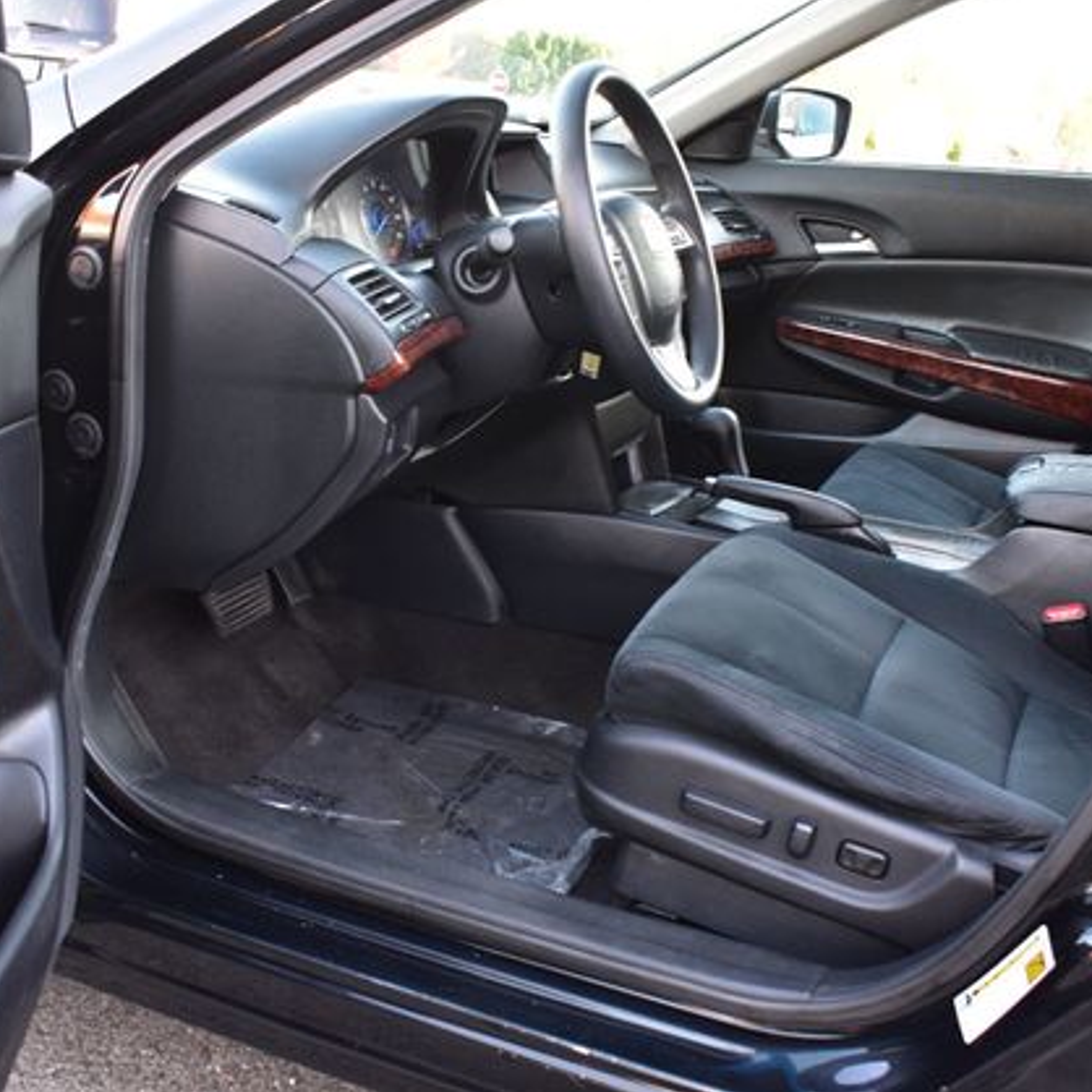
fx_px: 1392
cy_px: 538
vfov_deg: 42.8
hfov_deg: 42.8
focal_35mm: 39
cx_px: 525
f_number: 6.3
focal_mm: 20
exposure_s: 1/15
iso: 400
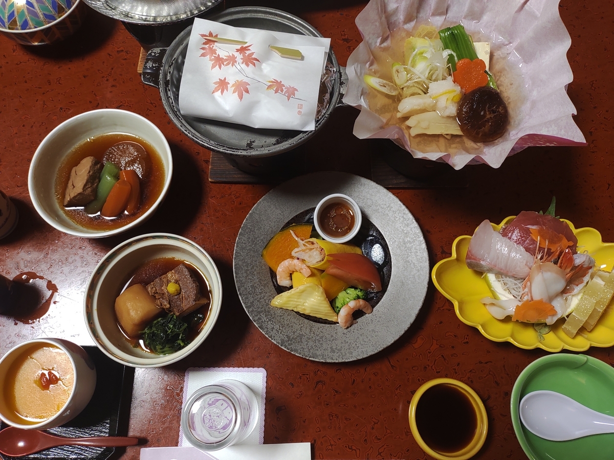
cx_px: 307
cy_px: 230
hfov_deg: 65.3
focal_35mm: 27
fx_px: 479
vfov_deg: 51.4
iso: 408
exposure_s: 1/50
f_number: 1.79
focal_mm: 4.71
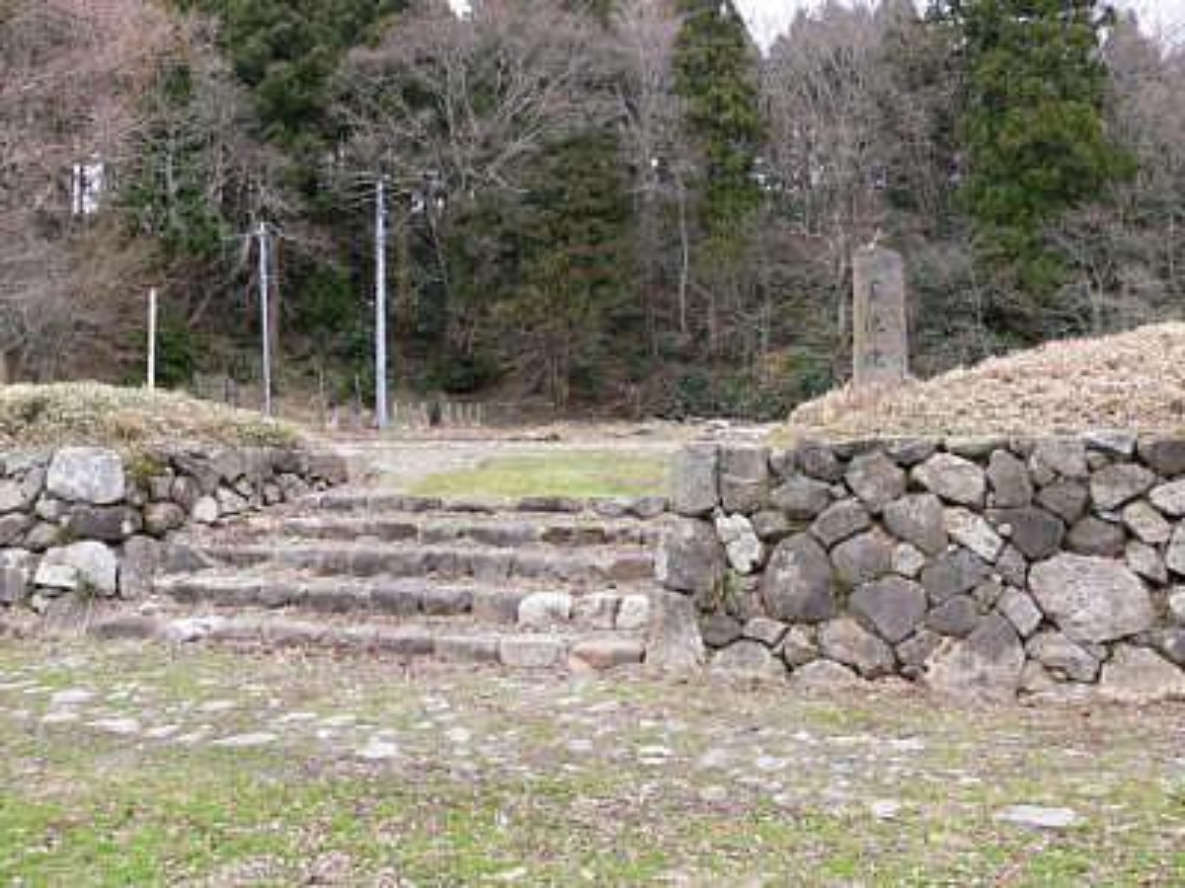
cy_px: 444
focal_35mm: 35
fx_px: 1198
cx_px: 592
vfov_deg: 40.7
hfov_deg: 52.6
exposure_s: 1/60
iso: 80
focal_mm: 7.4
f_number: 4
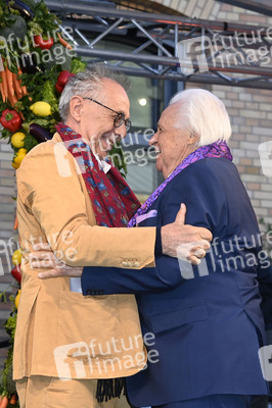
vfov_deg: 28.1
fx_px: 817
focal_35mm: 72
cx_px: 136
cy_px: 204
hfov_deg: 18.9
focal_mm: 72
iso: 400
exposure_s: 1/250
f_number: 5.6
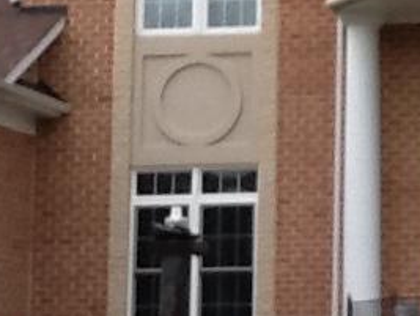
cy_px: 123
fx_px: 1920
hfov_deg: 12.0
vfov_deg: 9.4
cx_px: 609
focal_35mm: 158
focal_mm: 2.03
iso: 40
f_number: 2.4
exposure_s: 1/637
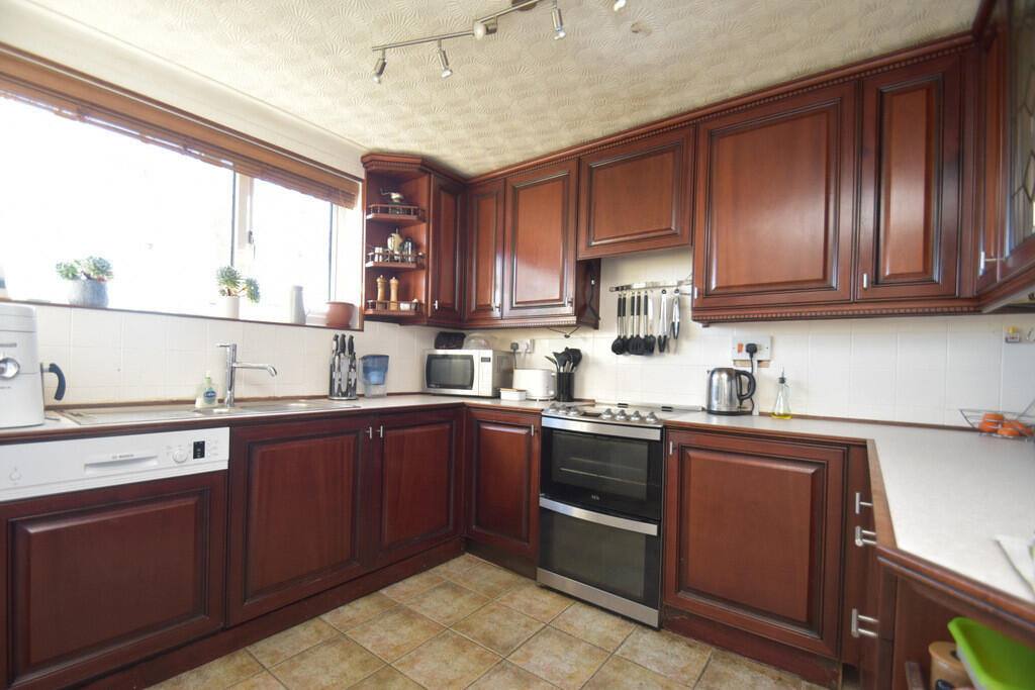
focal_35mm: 15
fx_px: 431
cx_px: 518
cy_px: 345
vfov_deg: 77.3
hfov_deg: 100.4
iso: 500
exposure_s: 1/60
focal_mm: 10
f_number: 4
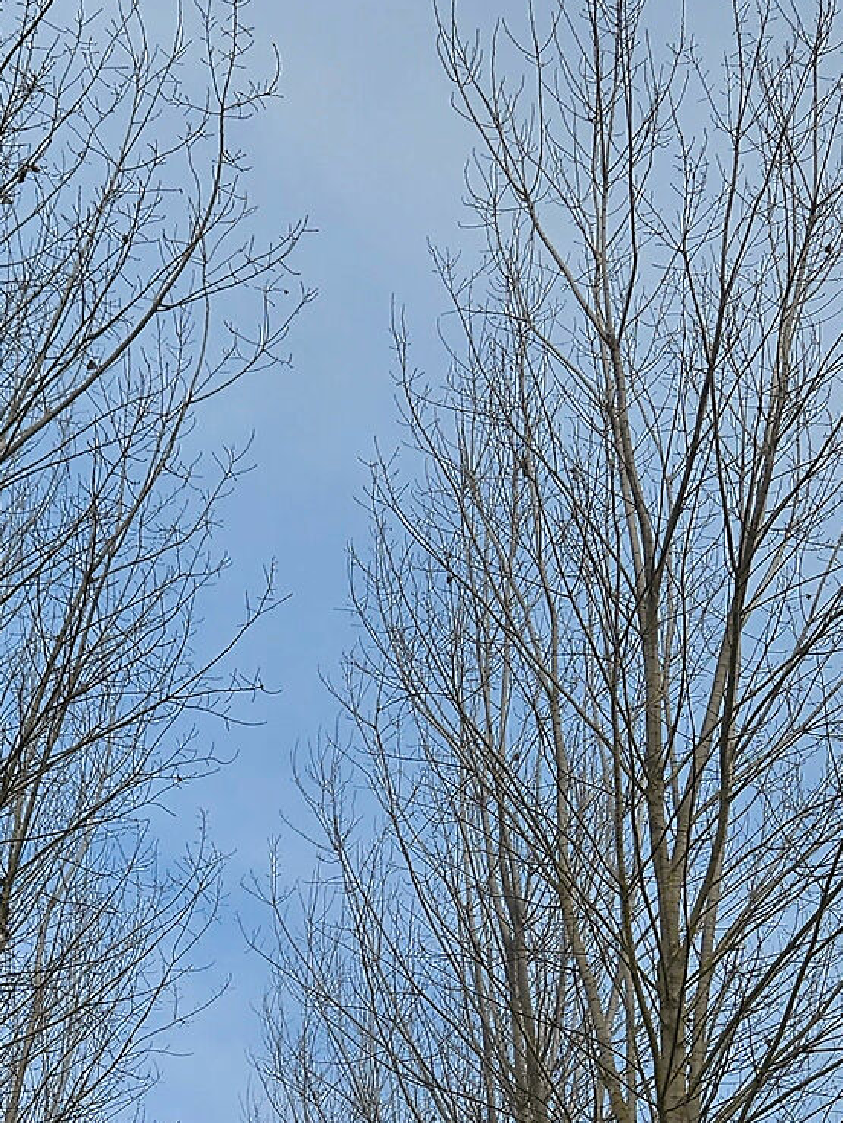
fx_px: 2435
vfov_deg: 24.7
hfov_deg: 19.4
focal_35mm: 75
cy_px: 1144
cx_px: 139
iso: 25
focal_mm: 5.4
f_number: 1.8
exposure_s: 1/1910
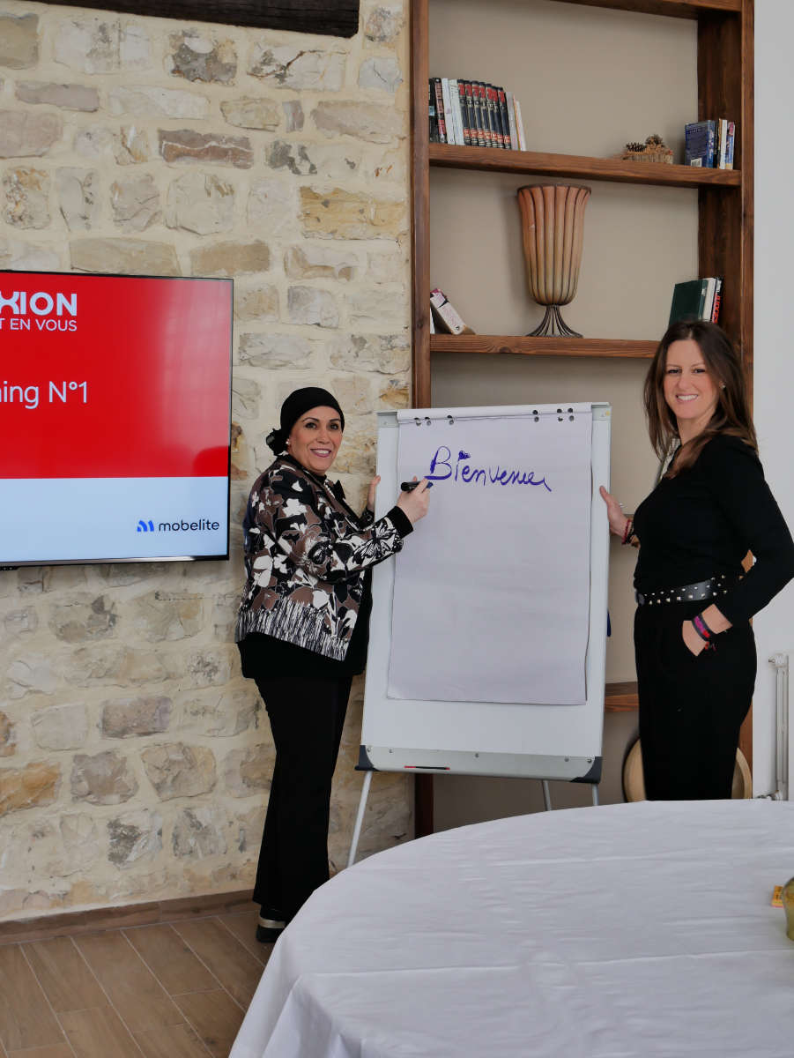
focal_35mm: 50
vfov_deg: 38.2
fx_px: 1528
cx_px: 397
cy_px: 529
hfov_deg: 29.1
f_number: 5.2
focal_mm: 25
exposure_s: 1/40
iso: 800
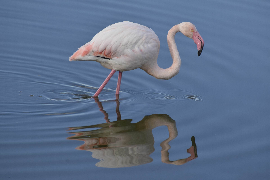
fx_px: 3037
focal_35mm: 405
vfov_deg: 3.4
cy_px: 90
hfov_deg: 5.1
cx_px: 135
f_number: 11
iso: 320
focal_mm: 270
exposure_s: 1/400
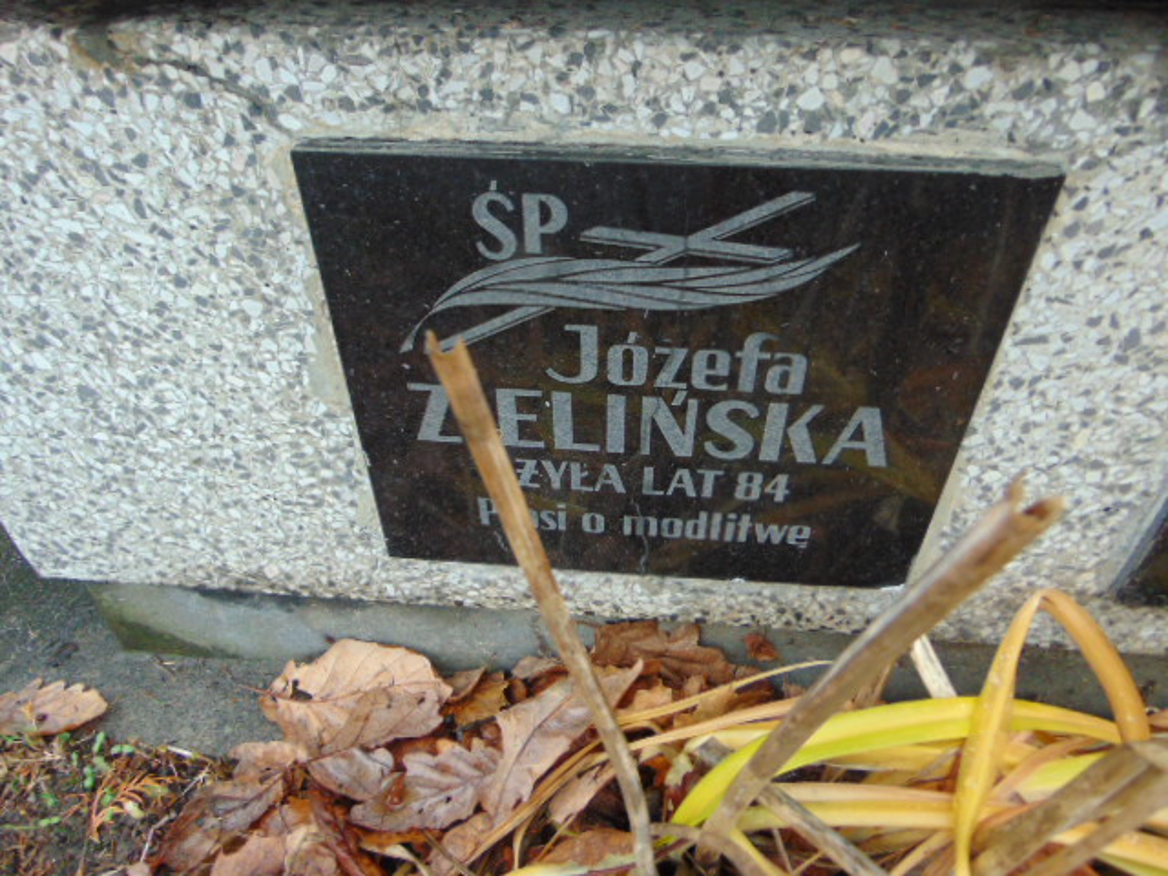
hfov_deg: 69.4
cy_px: 438
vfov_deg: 54.9
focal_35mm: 25
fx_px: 844
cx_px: 584
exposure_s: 1/200
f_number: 3
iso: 200
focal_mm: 4.5
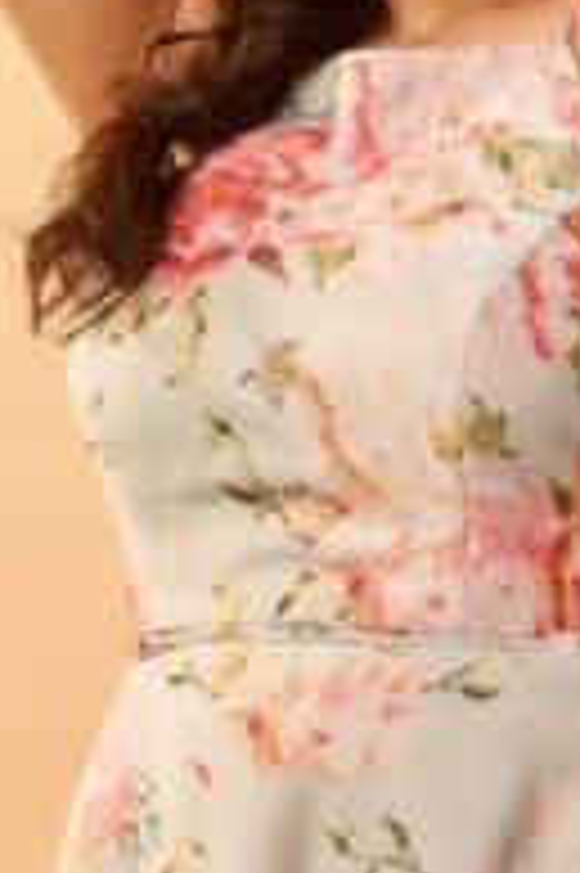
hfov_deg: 11.8
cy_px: 162
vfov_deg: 17.5
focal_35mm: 116
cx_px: 420
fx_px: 2808
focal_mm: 45
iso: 1250
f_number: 6.7
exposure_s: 1/200
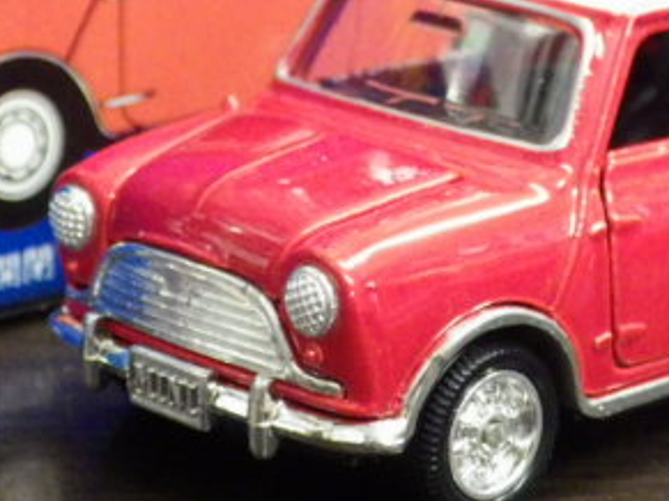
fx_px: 3014
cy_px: 92
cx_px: 336
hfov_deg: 12.7
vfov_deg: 9.5
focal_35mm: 156
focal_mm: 12.8
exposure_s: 1/25
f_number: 4.2
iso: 1250
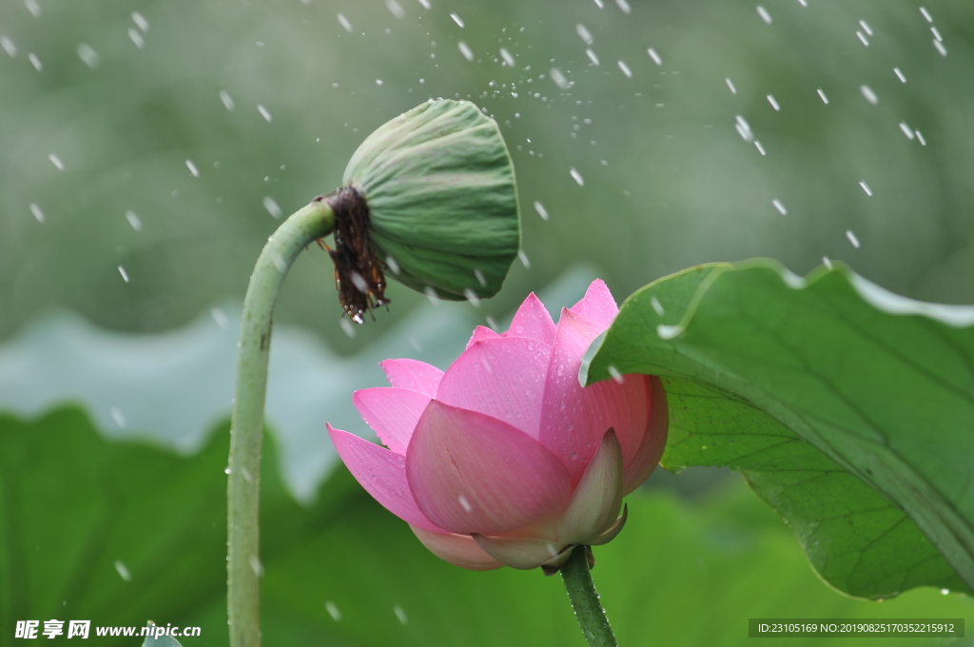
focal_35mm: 300
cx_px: 487
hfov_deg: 6.9
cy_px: 324
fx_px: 8106
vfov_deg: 4.6
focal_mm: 200
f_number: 4
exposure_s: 1/640
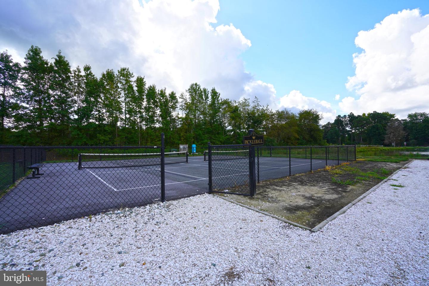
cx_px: 214
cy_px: 143
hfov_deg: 96.7
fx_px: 191
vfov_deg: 73.7
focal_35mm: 16
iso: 100
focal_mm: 16
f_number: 9
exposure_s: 1/125
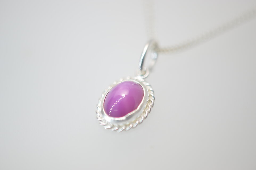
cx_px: 128
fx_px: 906
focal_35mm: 128
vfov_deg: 10.7
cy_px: 85
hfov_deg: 16.1
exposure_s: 1/125
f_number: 4.2
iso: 100
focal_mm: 85
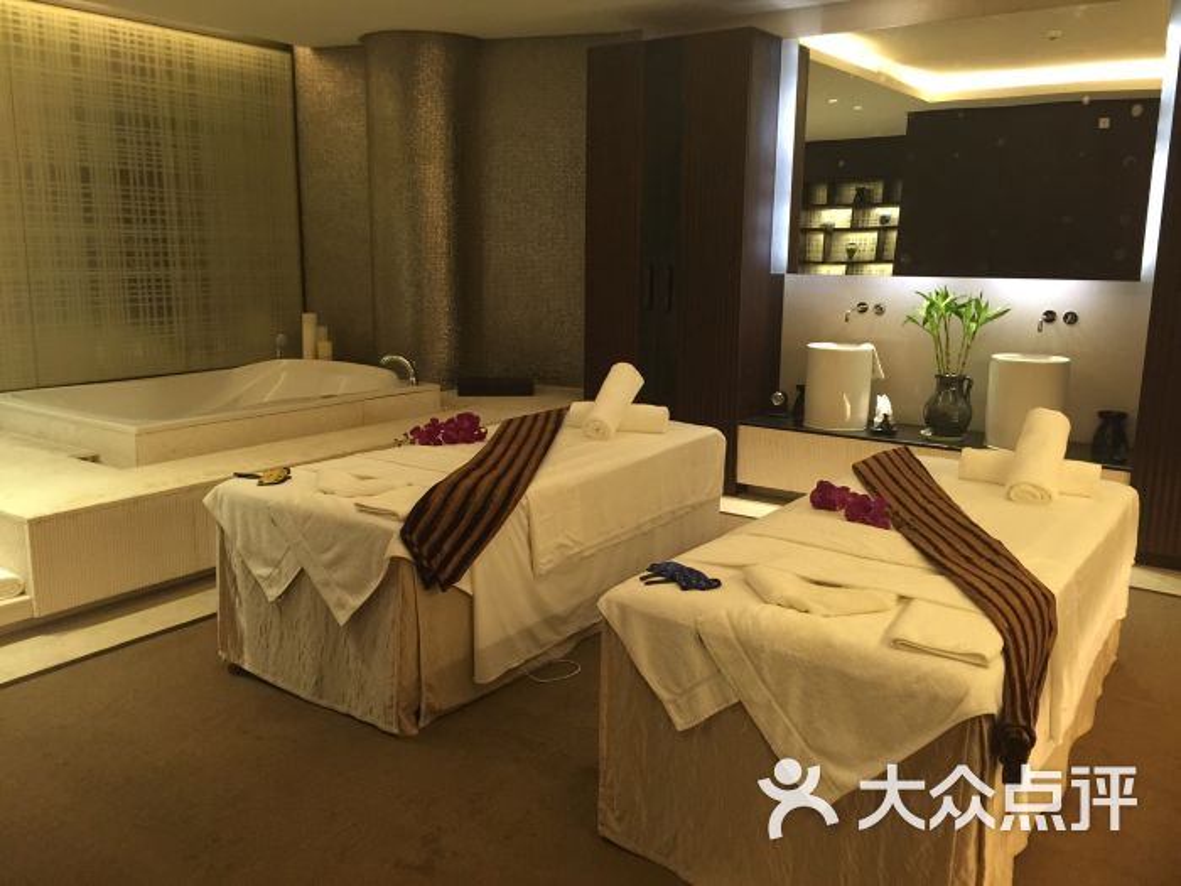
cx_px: 590
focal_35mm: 29
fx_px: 989
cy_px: 443
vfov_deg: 48.2
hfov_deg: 61.7
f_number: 2.2
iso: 125
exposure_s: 1/8
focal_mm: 4.15
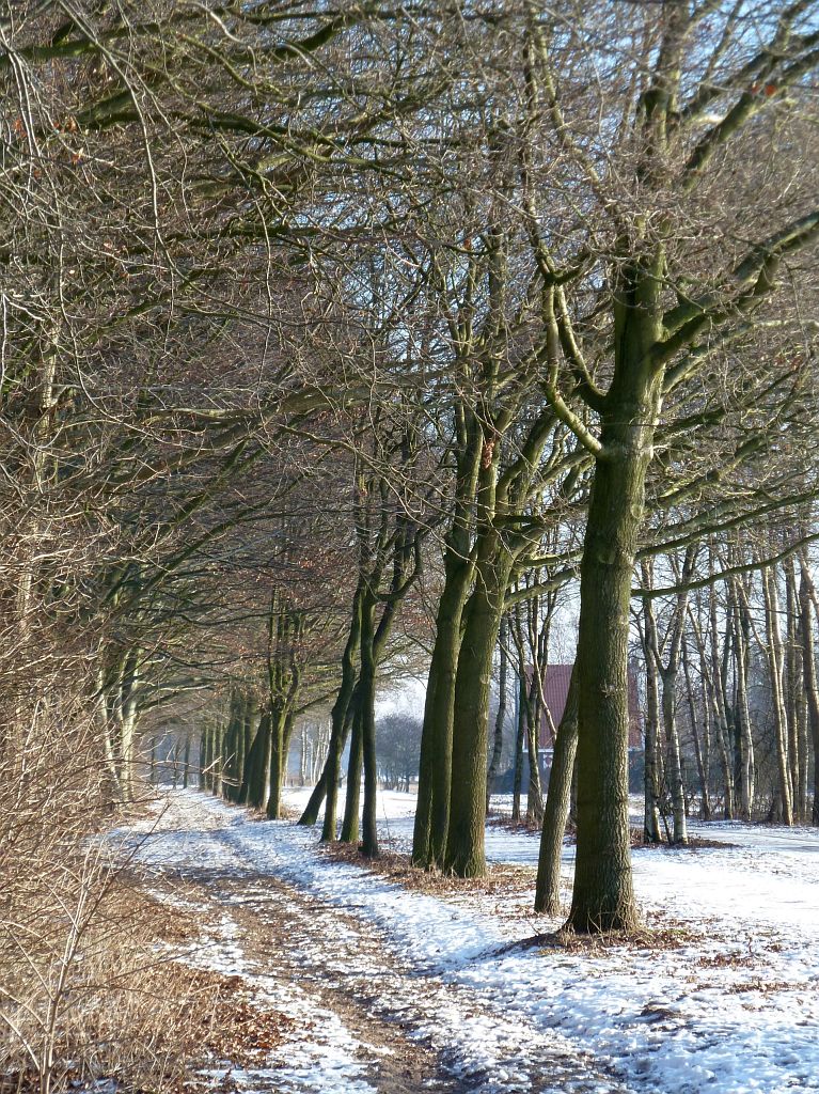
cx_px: 410
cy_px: 547
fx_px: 4325
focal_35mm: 137
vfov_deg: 14.4
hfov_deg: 10.8
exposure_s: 1/100
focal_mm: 22.5
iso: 80
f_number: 4.5
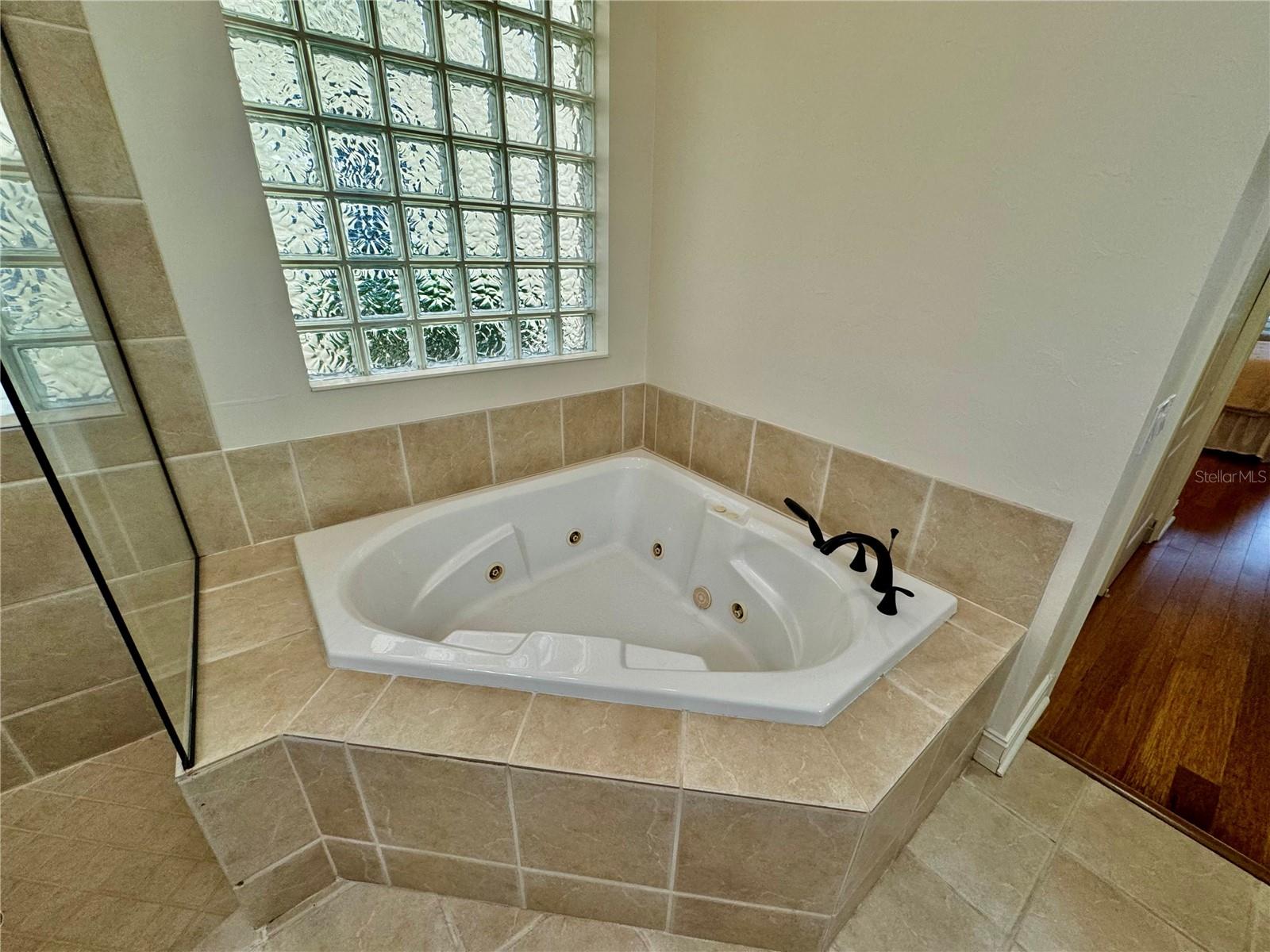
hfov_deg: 102.1
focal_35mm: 14
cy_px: 476
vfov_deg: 85.7
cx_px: 635
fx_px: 514
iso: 160
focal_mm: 2.22
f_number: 2.2
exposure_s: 1/120
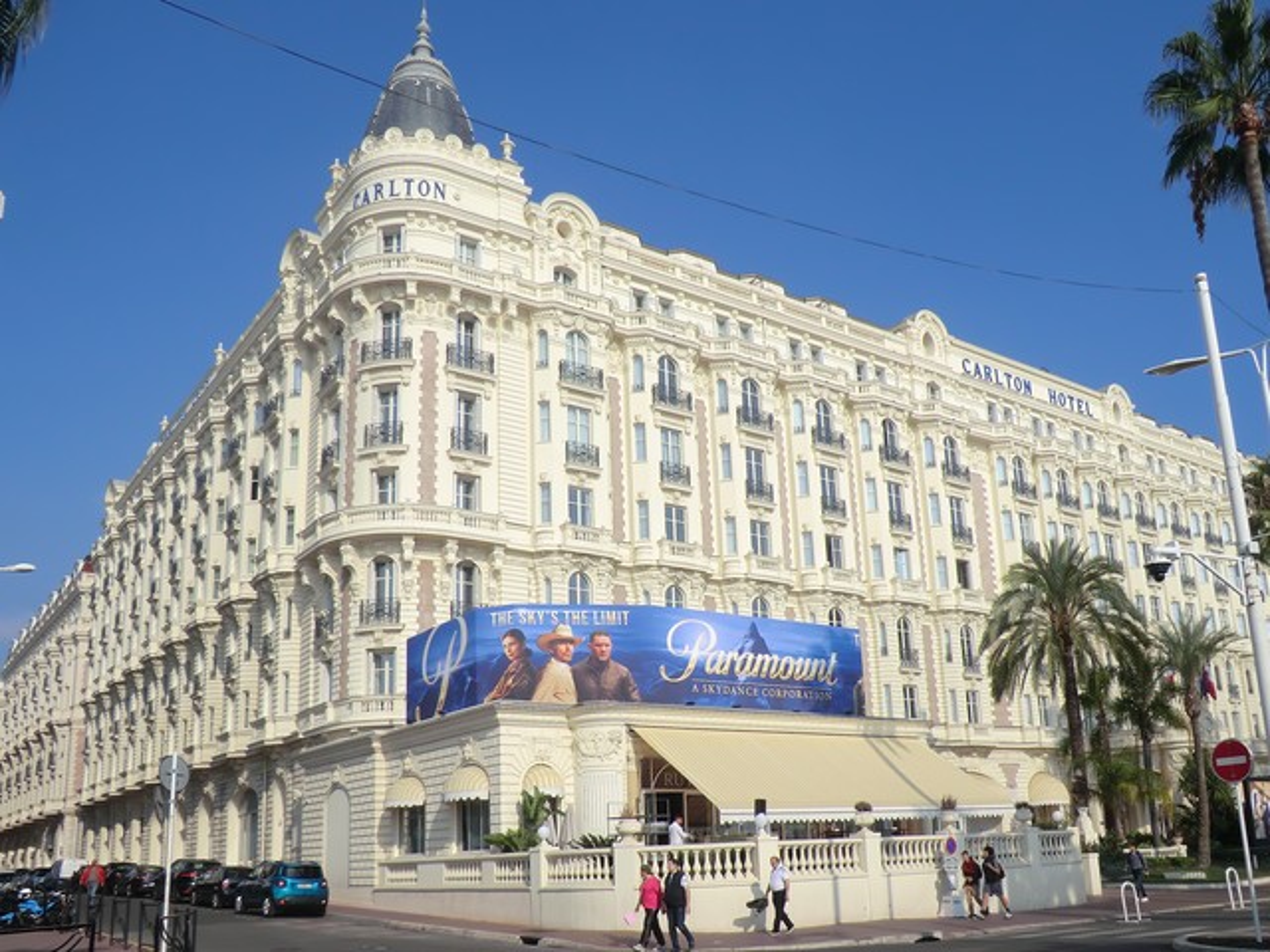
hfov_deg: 71.6
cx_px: 635
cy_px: 476
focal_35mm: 24
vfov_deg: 56.8
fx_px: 881
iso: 64
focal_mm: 4.3
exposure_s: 1/250
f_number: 7.5
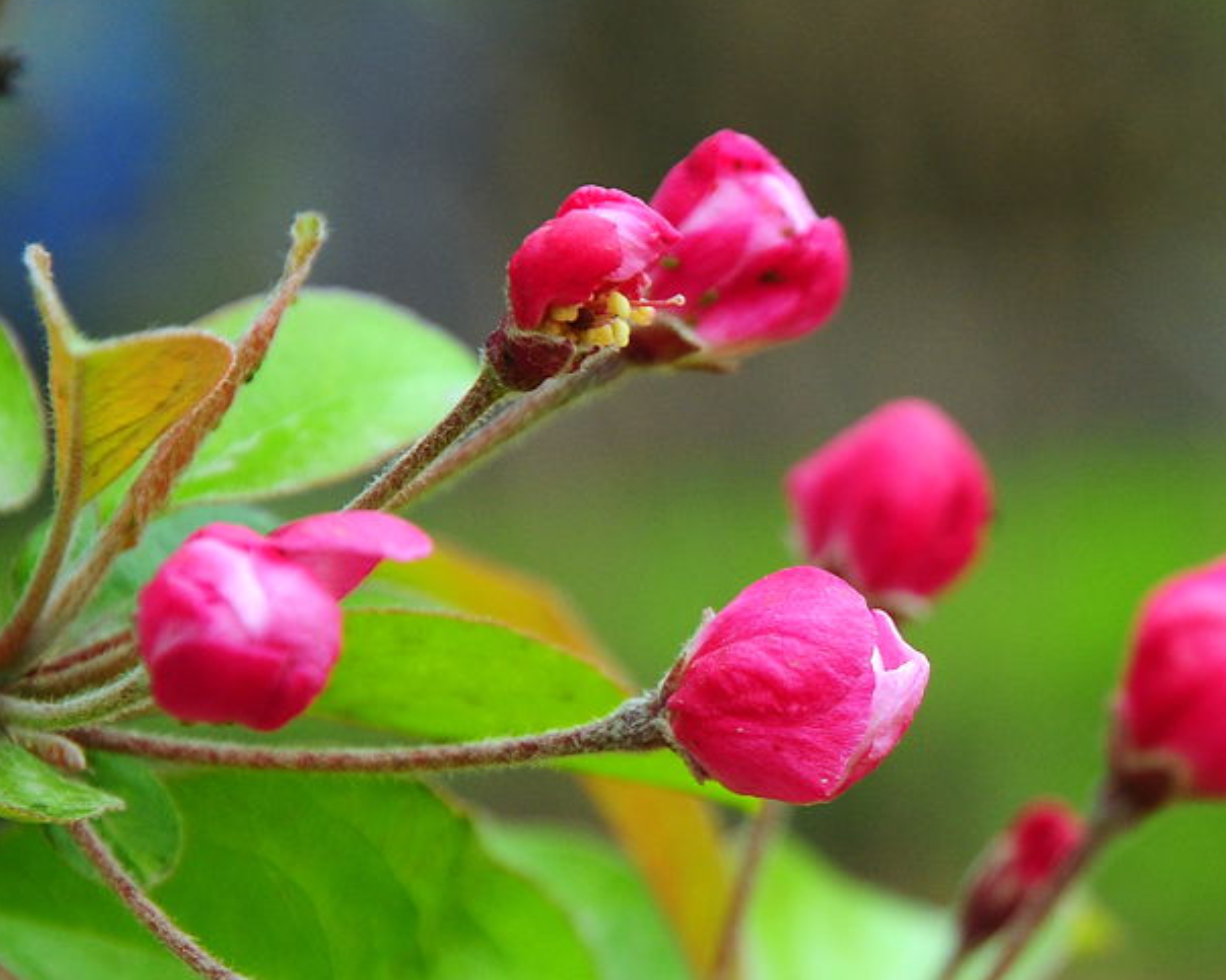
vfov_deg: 5.2
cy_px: 534
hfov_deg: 6.5
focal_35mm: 298
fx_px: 10817
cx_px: 964
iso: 200
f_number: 5.6
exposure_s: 1/200
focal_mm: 85
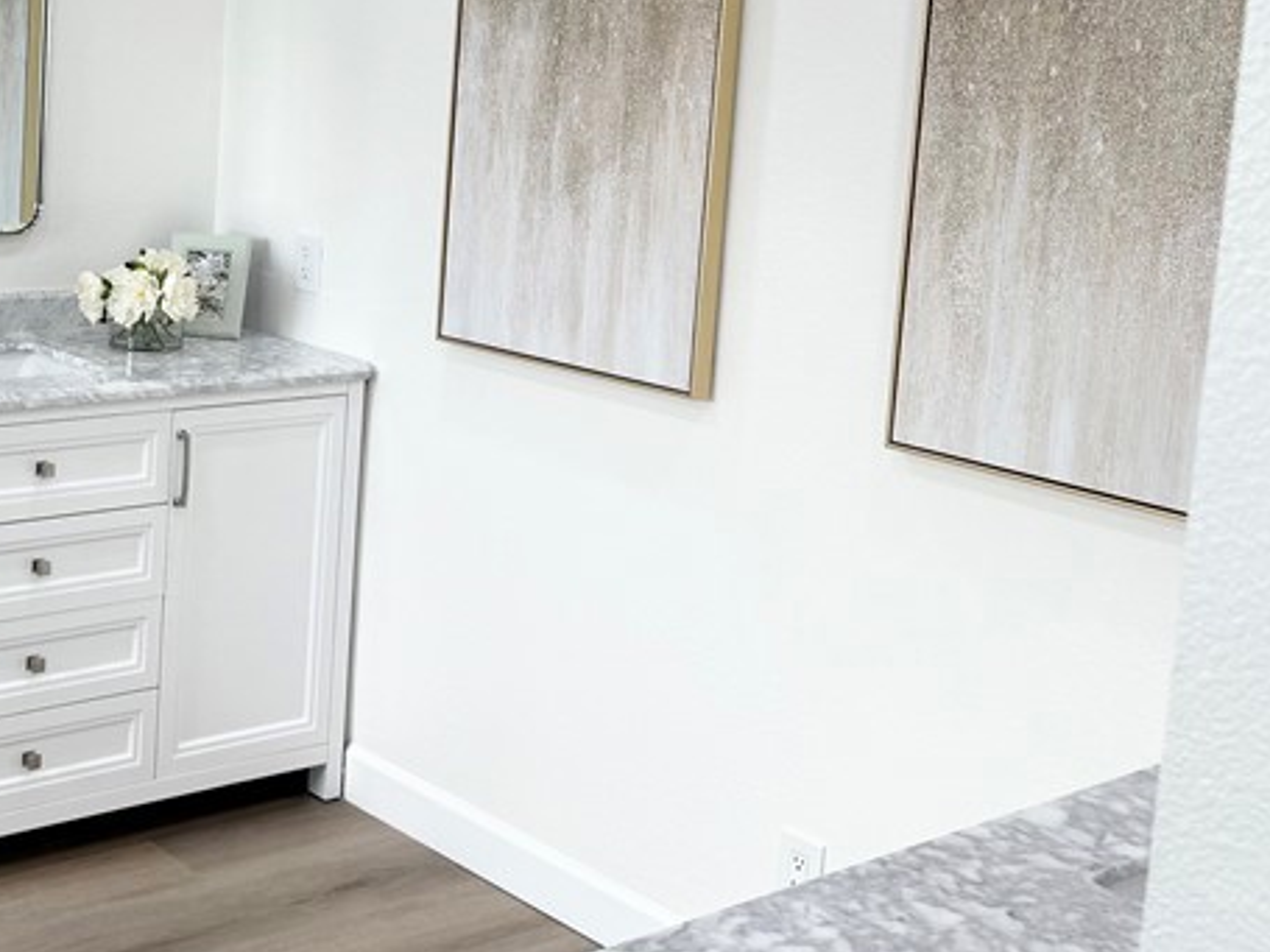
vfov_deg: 26.6
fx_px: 1981
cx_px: 89
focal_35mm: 54
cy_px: 221
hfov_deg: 33.4
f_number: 1.78
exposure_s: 1/170
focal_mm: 6.76
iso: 64
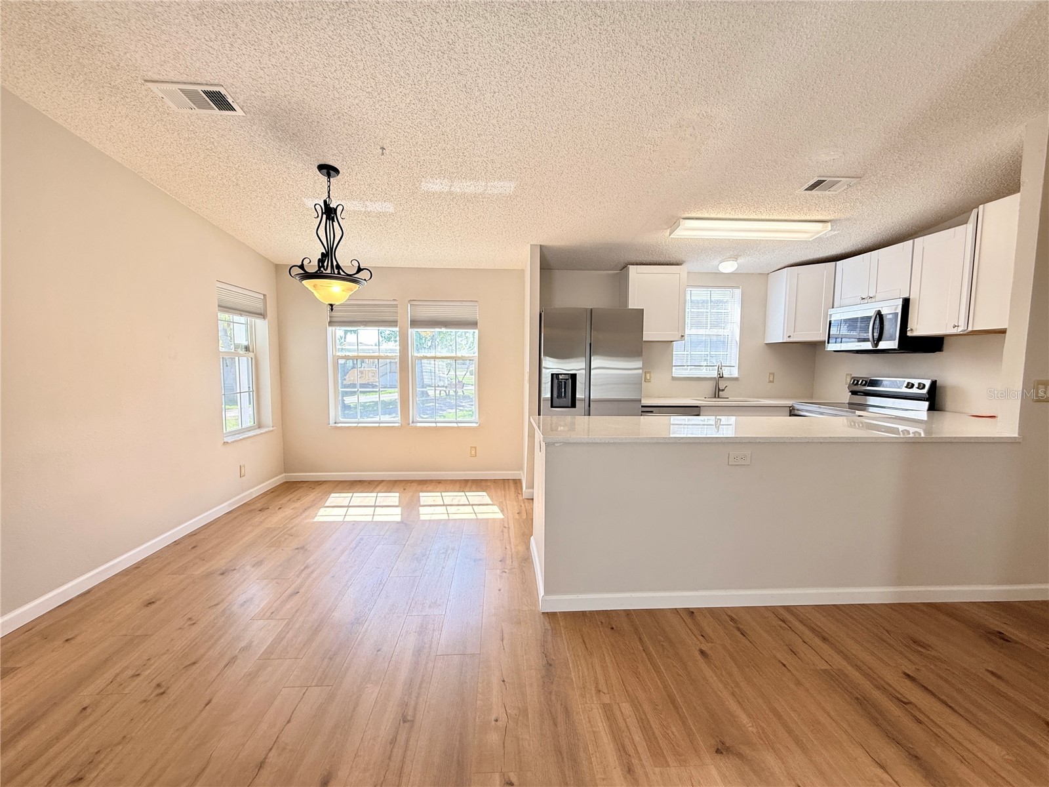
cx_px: 524
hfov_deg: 102.1
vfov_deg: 85.7
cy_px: 394
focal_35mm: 14
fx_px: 424
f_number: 2.2
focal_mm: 2.22
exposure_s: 1/120
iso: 100
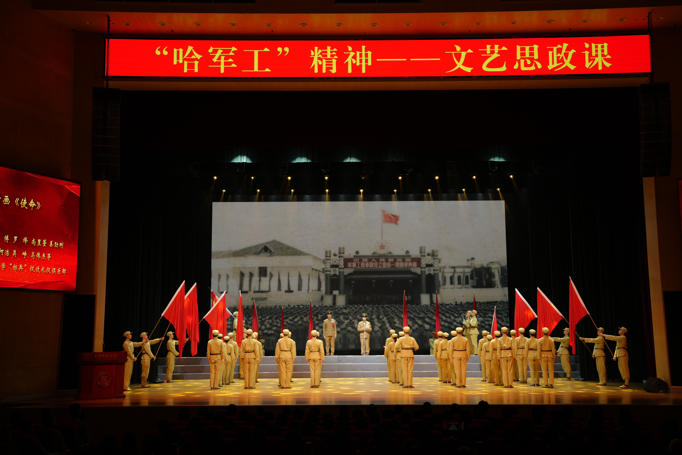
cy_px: 228
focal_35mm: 42
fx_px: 796
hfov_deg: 46.4
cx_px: 341
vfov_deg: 31.9
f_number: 2.8
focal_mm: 42
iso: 320
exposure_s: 1/160
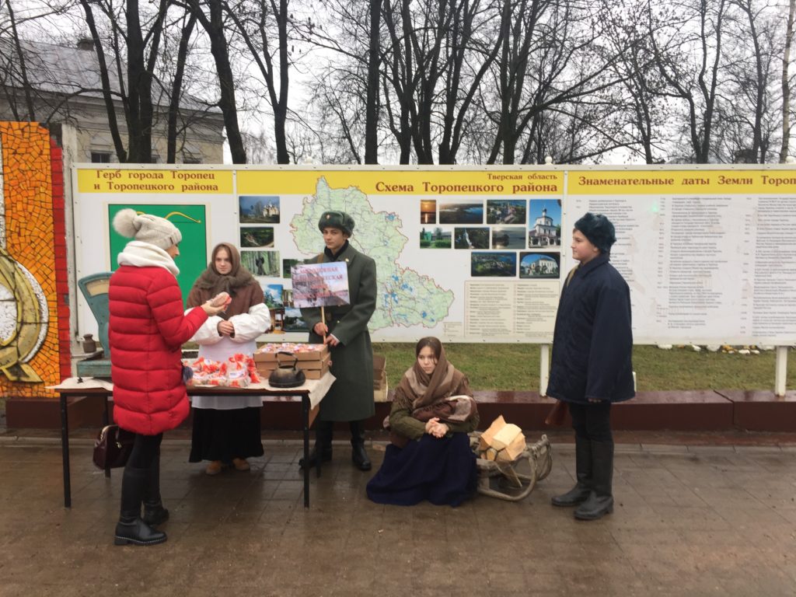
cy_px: 298
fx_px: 667
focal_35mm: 29
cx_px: 398
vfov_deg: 48.2
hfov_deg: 61.7
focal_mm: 4.15
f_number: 2.2
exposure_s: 1/50
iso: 32
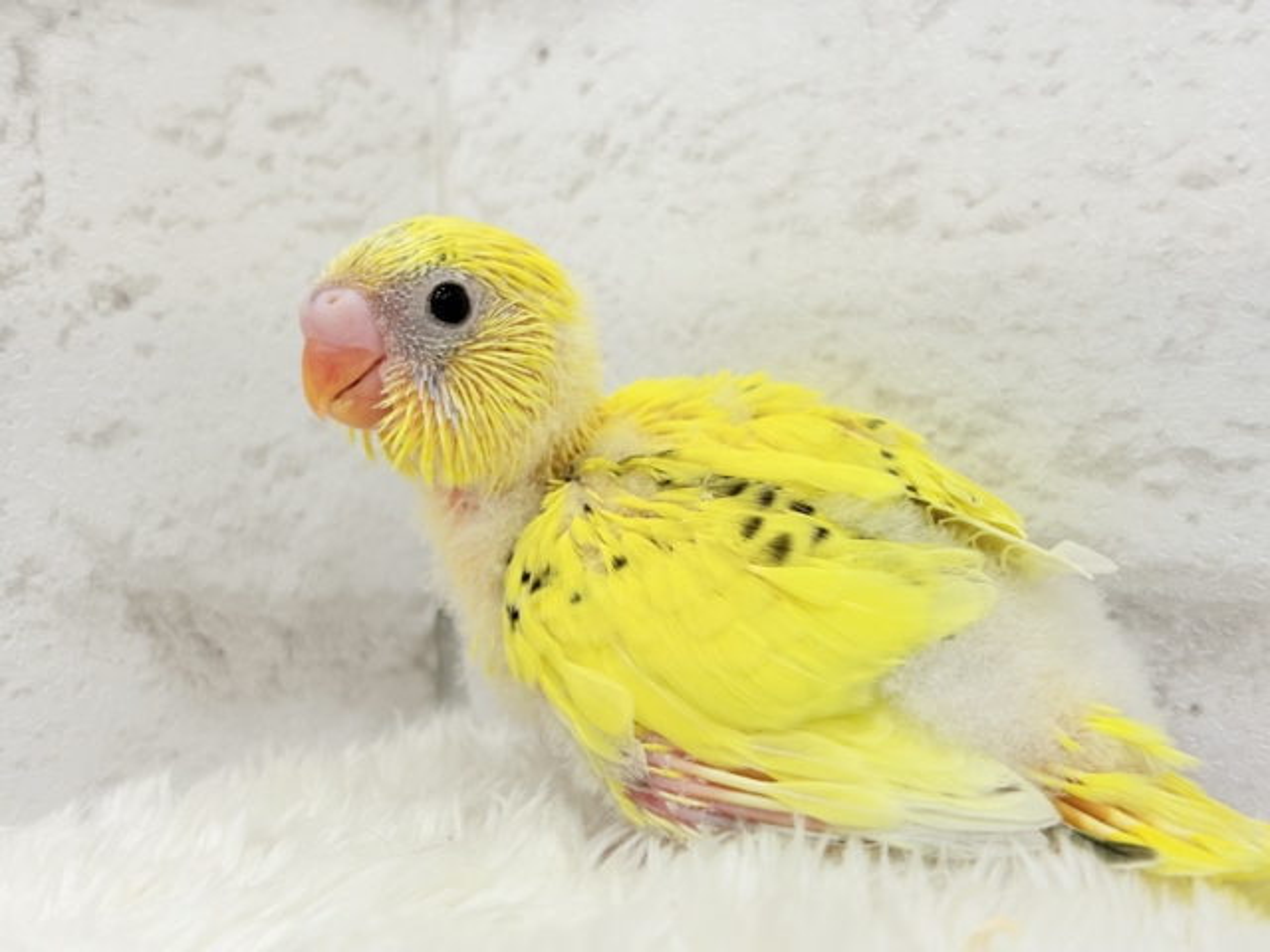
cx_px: 635
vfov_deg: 28.0
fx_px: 1908
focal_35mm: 52
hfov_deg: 36.8
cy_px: 476
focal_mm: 5.96
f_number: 1.6
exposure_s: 1/50
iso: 32
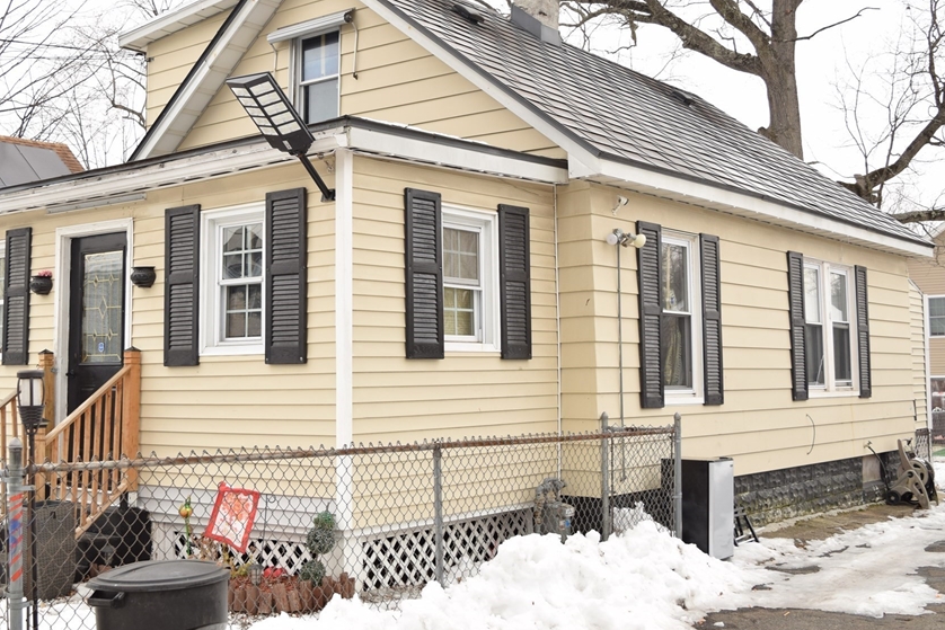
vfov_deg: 30.4
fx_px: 1155
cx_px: 408
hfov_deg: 44.4
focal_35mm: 44
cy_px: 254
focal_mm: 24
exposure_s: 1/125
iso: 200
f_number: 6.3
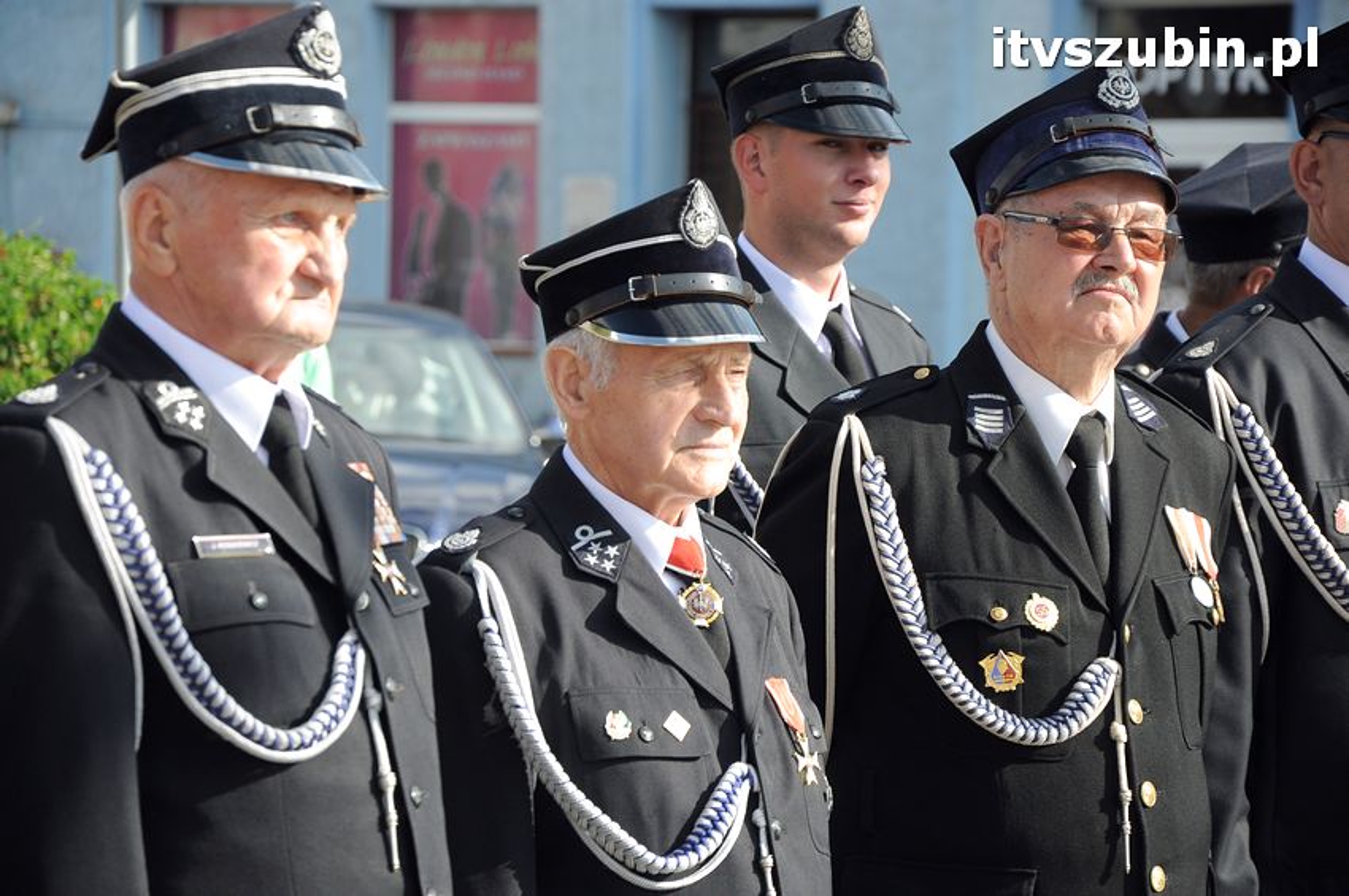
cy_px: 448
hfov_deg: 13.1
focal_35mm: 158
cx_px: 674
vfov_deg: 8.7
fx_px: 5896
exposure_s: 1/640
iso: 400
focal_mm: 105
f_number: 6.3
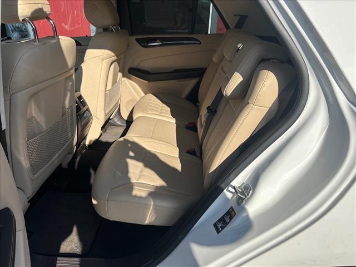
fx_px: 267
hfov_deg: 67.3
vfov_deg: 53.1
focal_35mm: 26
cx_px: 178
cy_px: 134
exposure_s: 1/3968
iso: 50
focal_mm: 5.7
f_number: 1.5
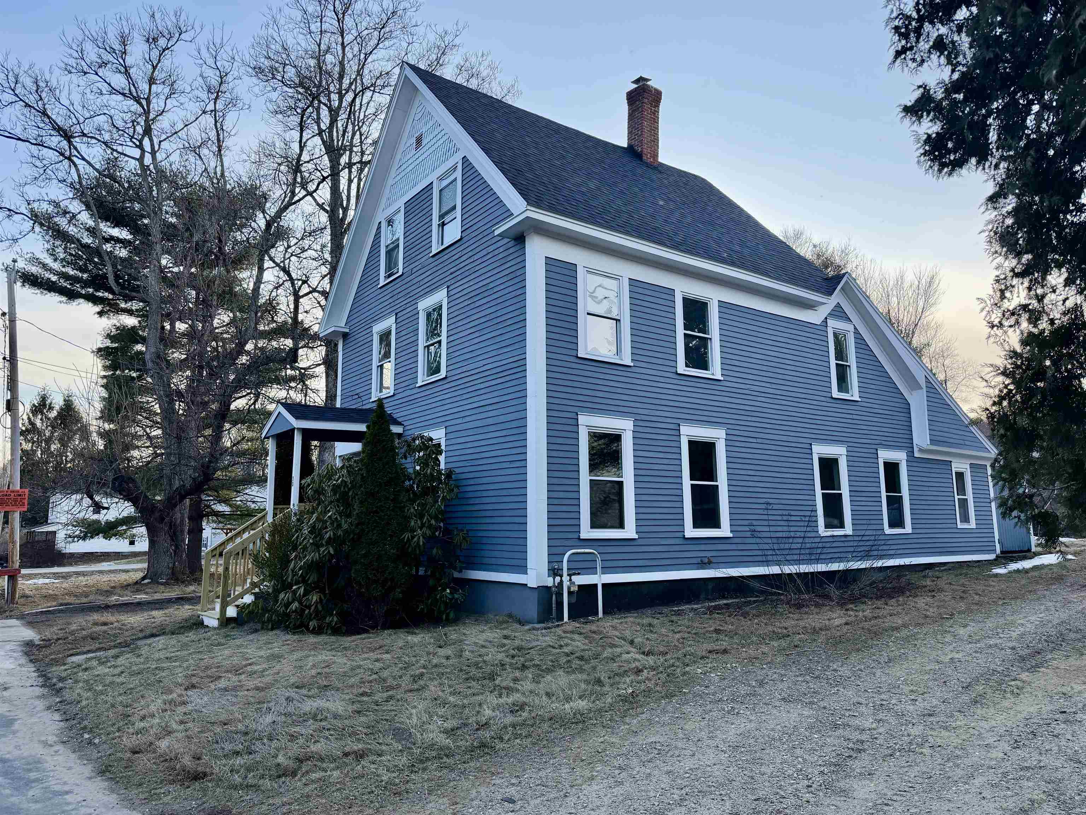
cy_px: 408
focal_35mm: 24
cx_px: 543
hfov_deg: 71.6
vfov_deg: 56.8
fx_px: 753
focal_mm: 6.76
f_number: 1.78
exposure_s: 1/1156
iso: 100
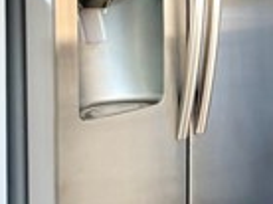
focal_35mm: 121
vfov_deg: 12.2
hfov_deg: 16.0
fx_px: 953
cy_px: 38
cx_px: 275
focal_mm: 5.96
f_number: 1.6
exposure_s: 1/120
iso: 100
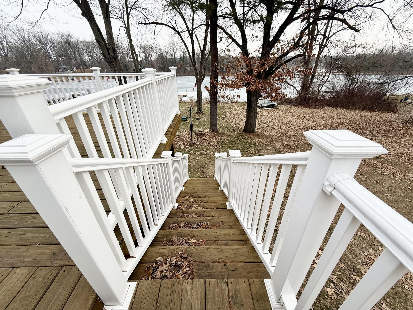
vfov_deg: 85.7
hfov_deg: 102.1
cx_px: 206
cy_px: 155
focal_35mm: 14
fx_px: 167
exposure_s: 1/1145
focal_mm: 2.22
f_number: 2.2
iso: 50
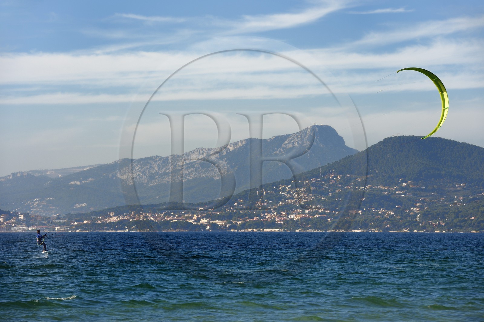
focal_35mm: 180
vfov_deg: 7.6
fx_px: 2418
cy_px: 161
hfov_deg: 11.4
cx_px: 242
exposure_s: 1/500
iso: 200
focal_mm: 180
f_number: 9
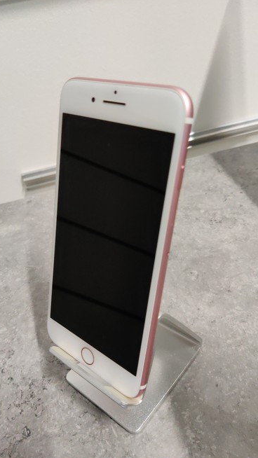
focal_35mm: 30
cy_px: 231
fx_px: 365
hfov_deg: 39.0
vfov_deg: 64.3
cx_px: 131
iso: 1000
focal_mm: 4.75
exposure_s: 1/100
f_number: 1.75
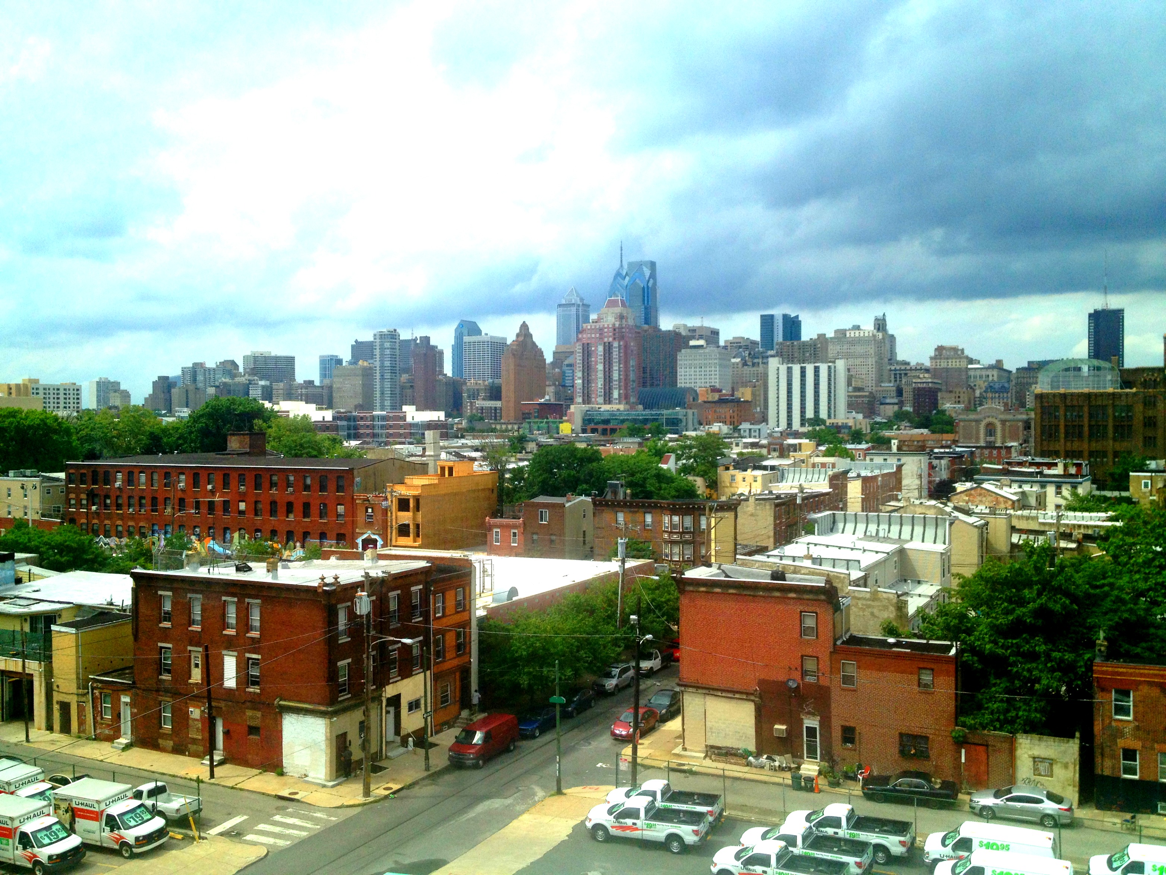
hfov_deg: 52.6
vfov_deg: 40.7
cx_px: 583
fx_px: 1179
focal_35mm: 35
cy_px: 438
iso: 50
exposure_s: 1/2045
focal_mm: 4.28
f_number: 2.4
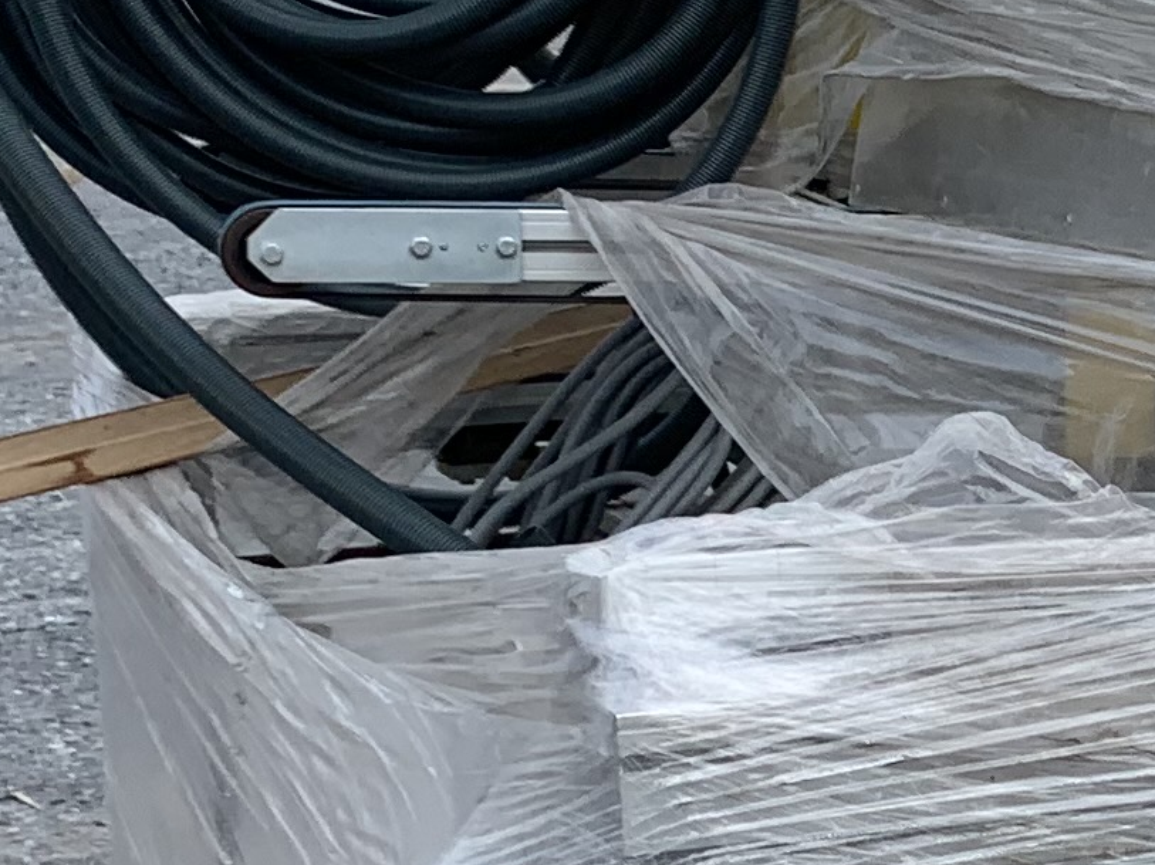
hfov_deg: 13.8
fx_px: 4302
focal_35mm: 129
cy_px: 616
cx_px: 2023
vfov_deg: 11.5
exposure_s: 1/1065
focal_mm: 4.25
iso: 25
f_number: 1.8
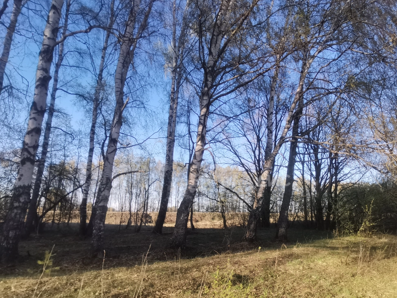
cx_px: 243
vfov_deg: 60.5
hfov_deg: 75.3
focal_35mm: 22
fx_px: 252
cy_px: 181
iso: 50
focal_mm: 2.23
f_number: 2.2
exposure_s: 1/336
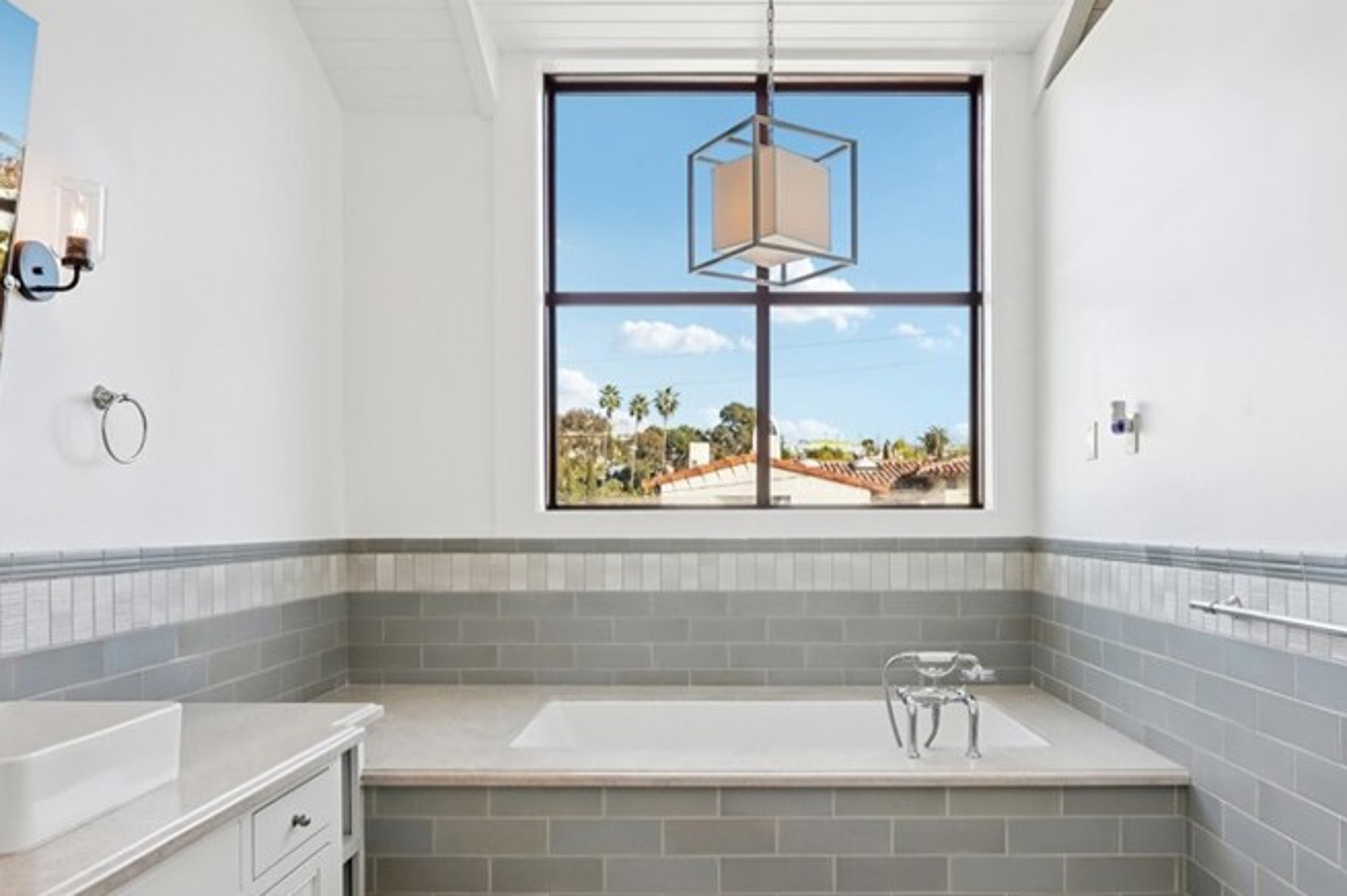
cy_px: 547
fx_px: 935
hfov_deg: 71.4
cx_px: 724
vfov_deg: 50.8
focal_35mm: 25
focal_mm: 16
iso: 400
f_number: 8
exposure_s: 1/80
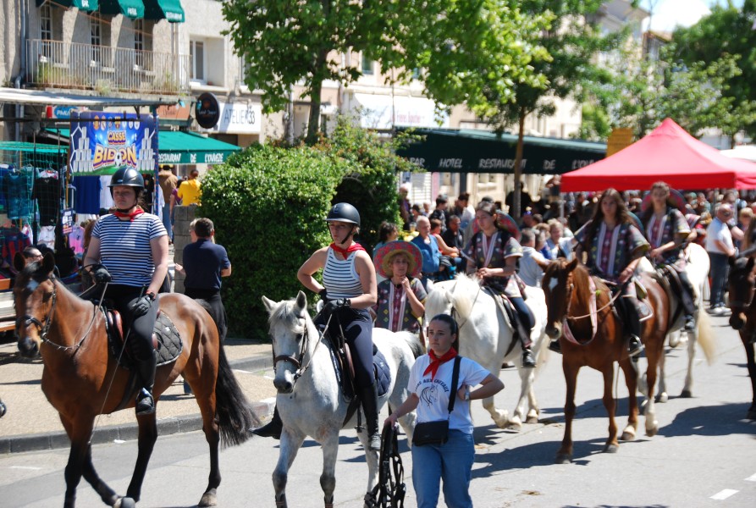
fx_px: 1958
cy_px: 254
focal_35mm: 93
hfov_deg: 21.9
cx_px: 378
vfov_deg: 14.8
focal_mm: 62
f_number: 5.6
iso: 200
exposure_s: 1/500
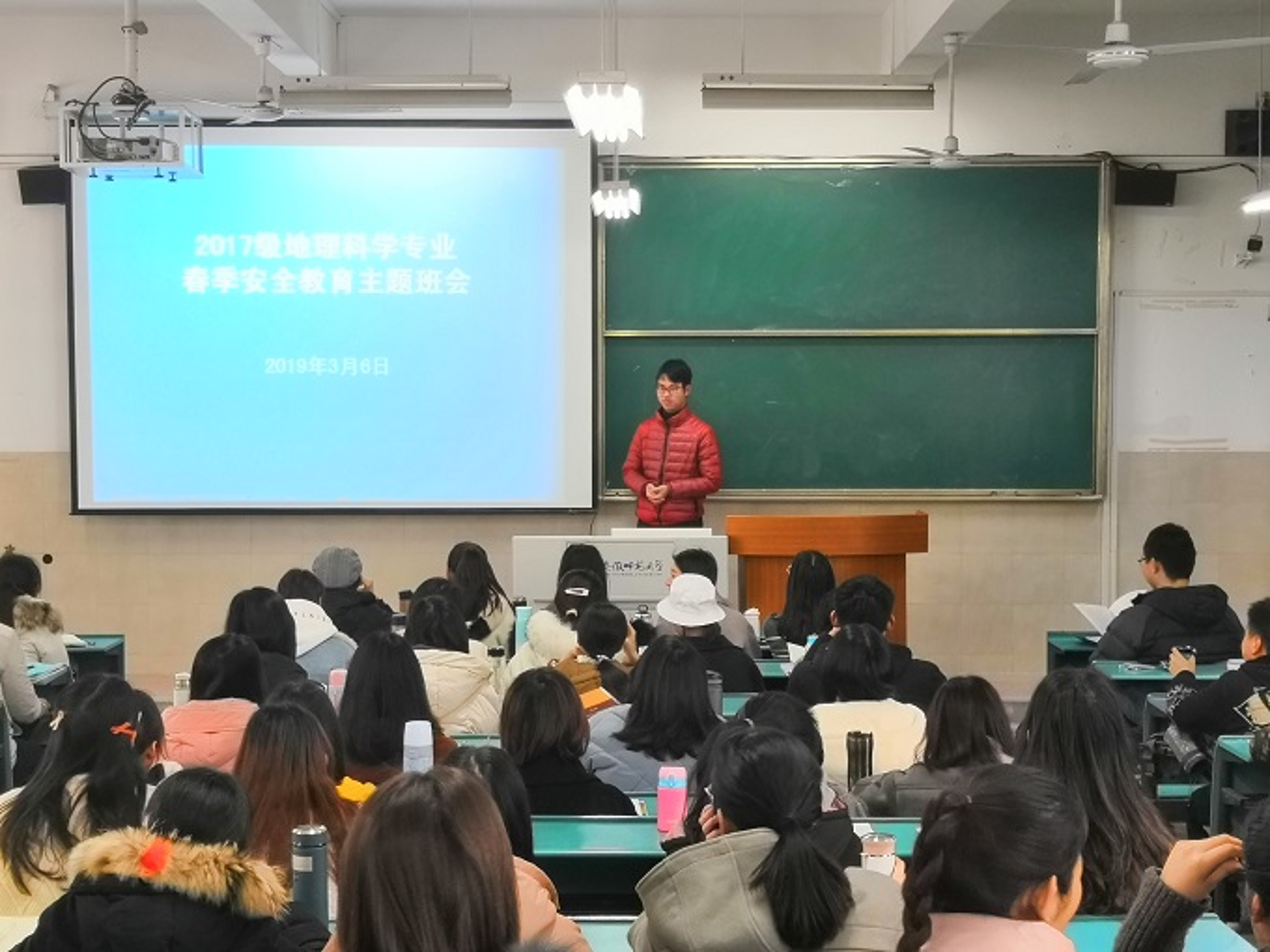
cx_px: 635
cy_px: 476
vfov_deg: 27.0
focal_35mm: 54
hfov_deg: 35.5
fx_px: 1981
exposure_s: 1/50
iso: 320
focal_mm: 3.95
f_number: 1.8
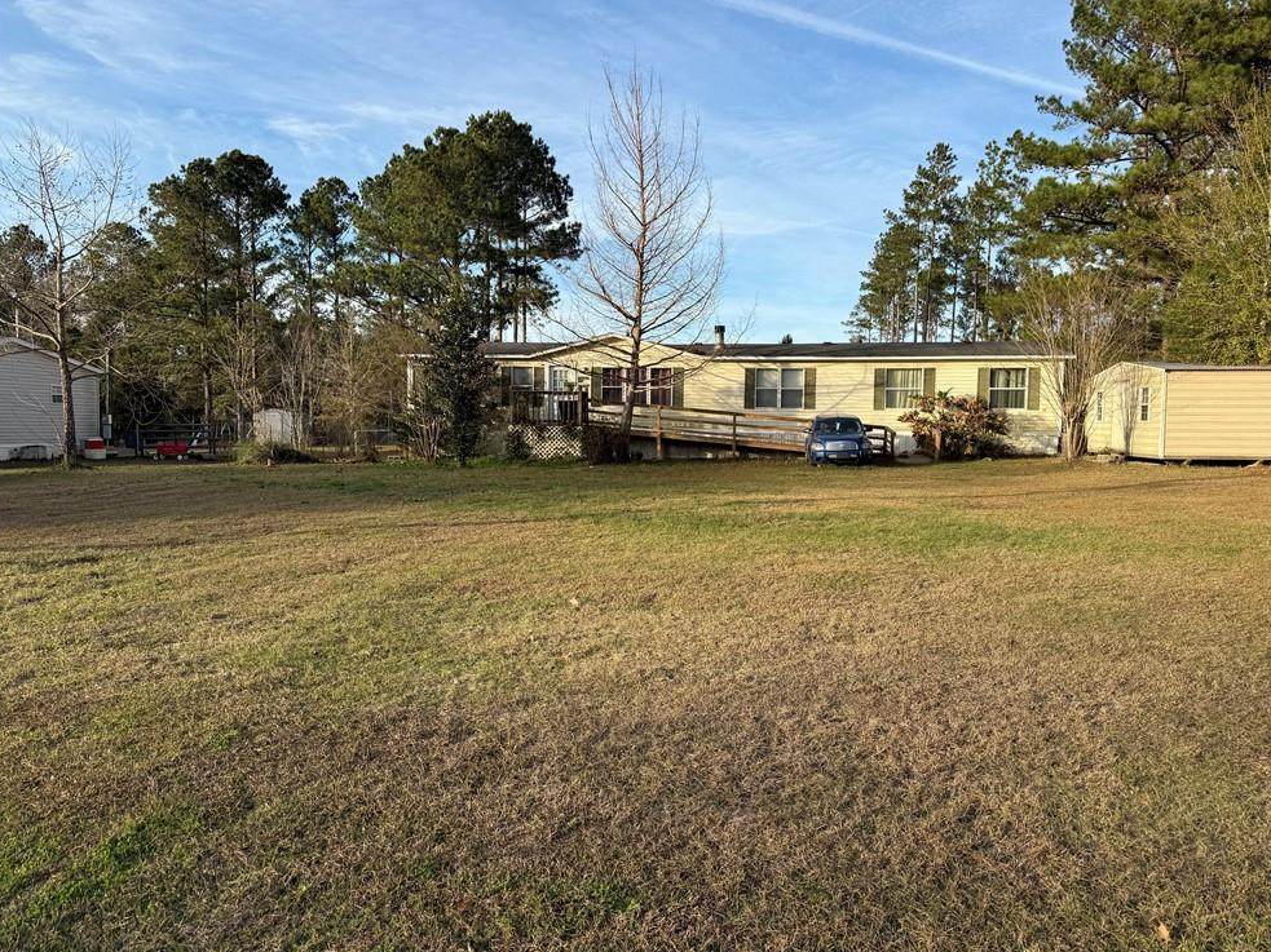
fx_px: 918
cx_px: 652
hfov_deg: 69.4
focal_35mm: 25
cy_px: 475
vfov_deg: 54.9
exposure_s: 1/1770
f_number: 1.78
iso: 80
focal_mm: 6.76
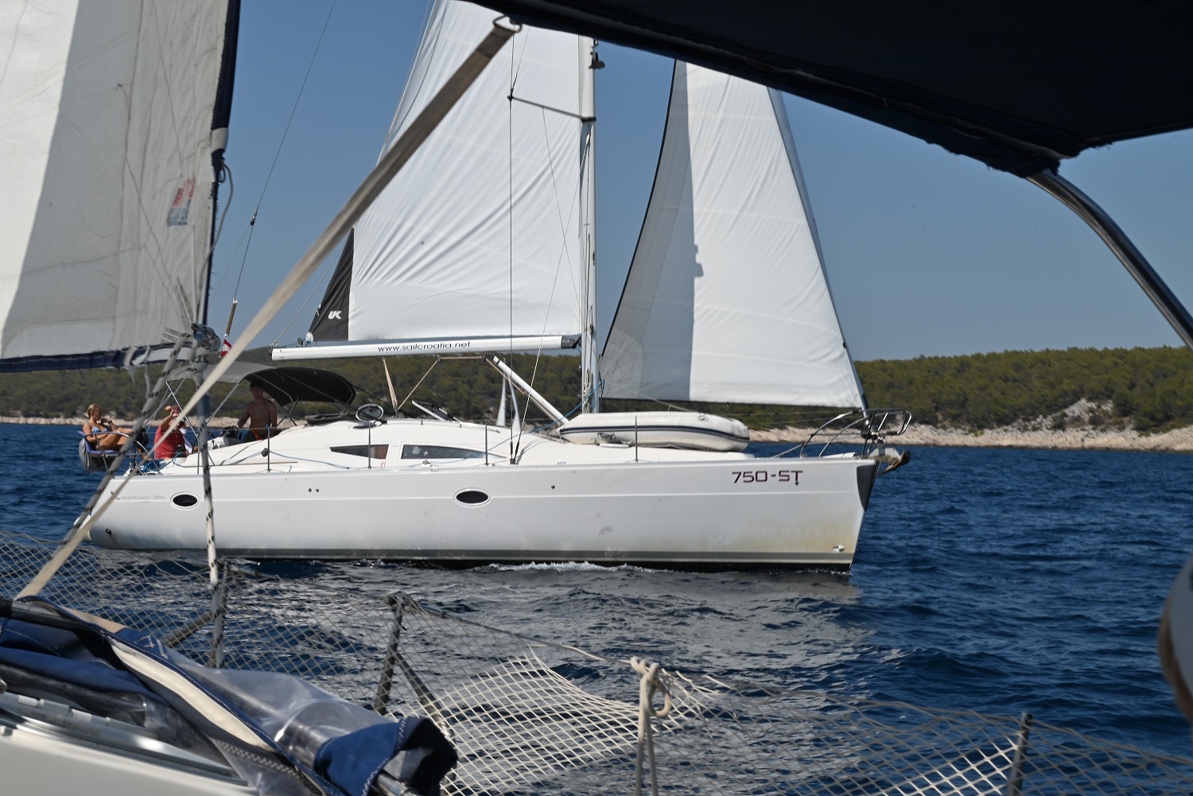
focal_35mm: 70
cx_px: 596
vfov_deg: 19.5
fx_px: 2320
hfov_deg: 28.8
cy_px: 398
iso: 100
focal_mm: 70
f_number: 29
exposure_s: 1/80
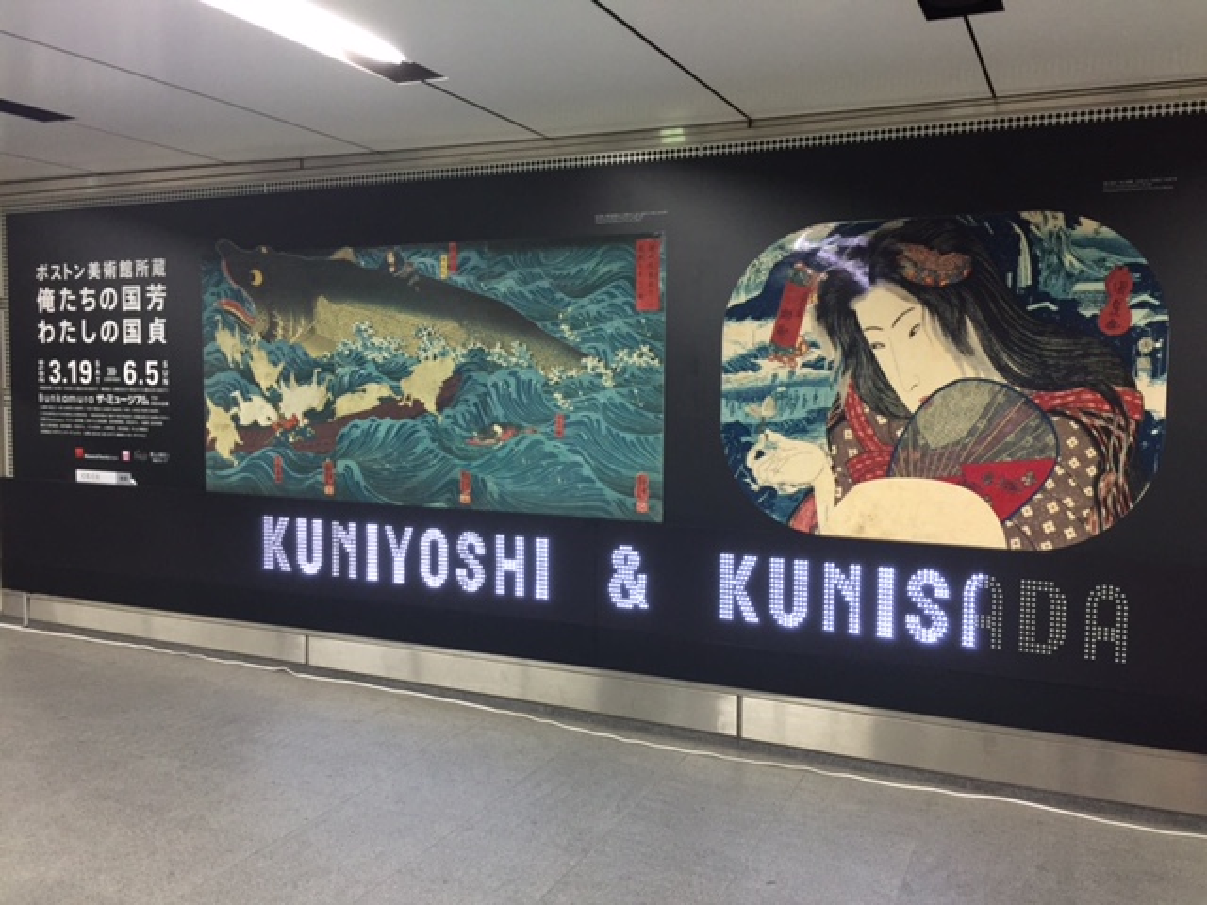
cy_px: 452
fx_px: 1011
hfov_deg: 61.7
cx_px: 604
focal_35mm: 29
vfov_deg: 48.2
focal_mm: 4.15
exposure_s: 1/30
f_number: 2.2
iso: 200
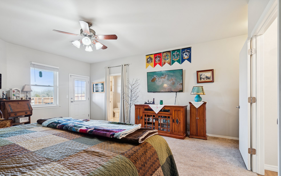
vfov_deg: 67.8
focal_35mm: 17
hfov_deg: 94.4
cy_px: 97
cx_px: 139
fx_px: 130
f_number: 7.1
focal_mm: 16
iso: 200
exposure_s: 1/4
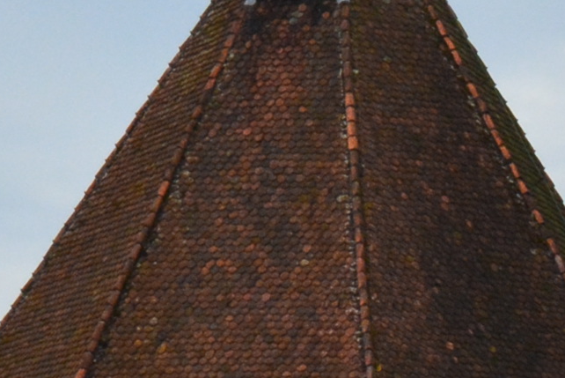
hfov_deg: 4.3
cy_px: 828
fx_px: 7420
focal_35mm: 472
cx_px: 816
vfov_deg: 2.9
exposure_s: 1/1250
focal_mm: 45
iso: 1250
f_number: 13
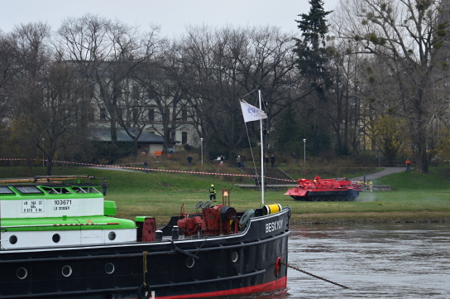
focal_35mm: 166
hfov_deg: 12.4
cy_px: 190
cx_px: 236
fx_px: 2072
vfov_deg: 8.2
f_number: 5.3
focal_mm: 80
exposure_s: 1/160
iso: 100
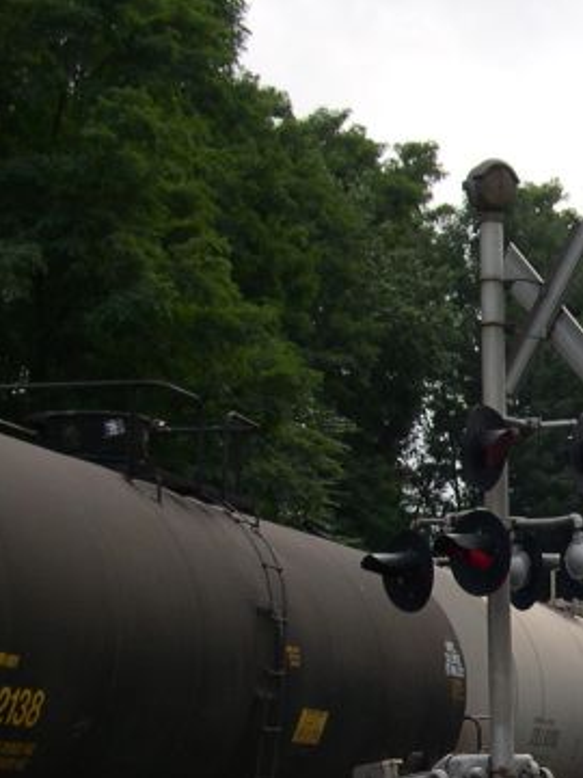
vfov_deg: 18.1
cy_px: 618
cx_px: 689
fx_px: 2425
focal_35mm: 108
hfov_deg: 13.4
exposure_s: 1/676
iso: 100
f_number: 2.8
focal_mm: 8
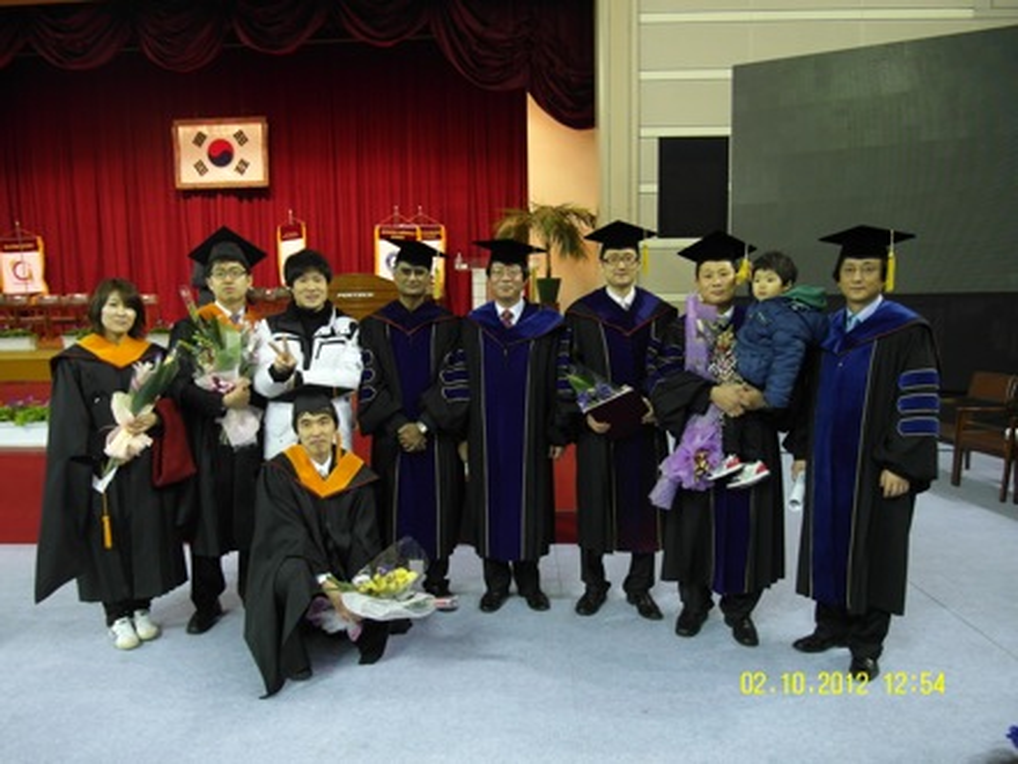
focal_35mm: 24
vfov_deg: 56.8
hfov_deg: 71.6
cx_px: 509
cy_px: 382
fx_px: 706
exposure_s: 1/30
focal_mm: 5.2
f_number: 2.3
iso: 200
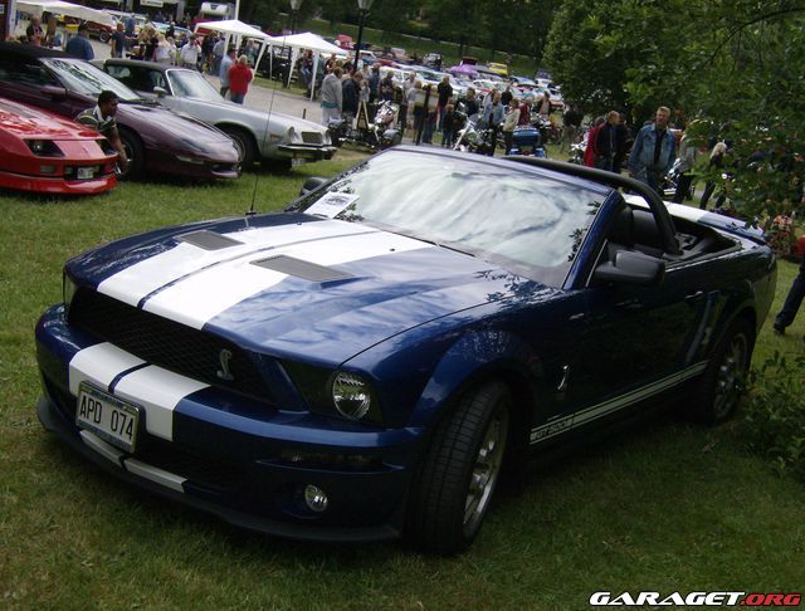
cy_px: 306
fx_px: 1075
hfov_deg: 41.1
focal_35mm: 46
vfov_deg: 31.8
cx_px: 402
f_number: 5.1
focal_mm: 7.7
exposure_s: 1/370
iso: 100
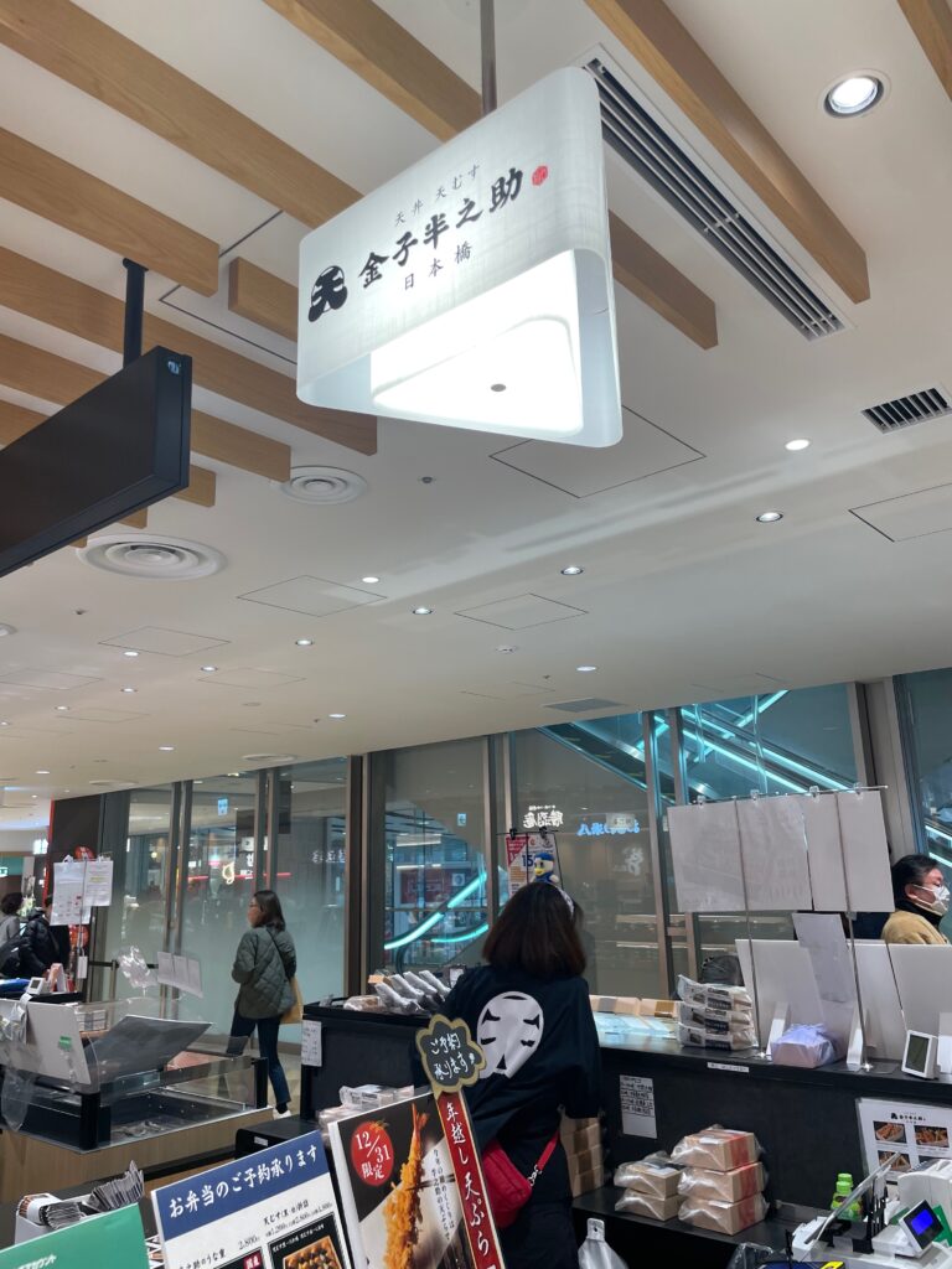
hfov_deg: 53.1
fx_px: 953
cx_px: 476
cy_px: 634
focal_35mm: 26
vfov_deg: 67.3
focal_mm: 4.2
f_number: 1.6
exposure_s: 1/100
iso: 50
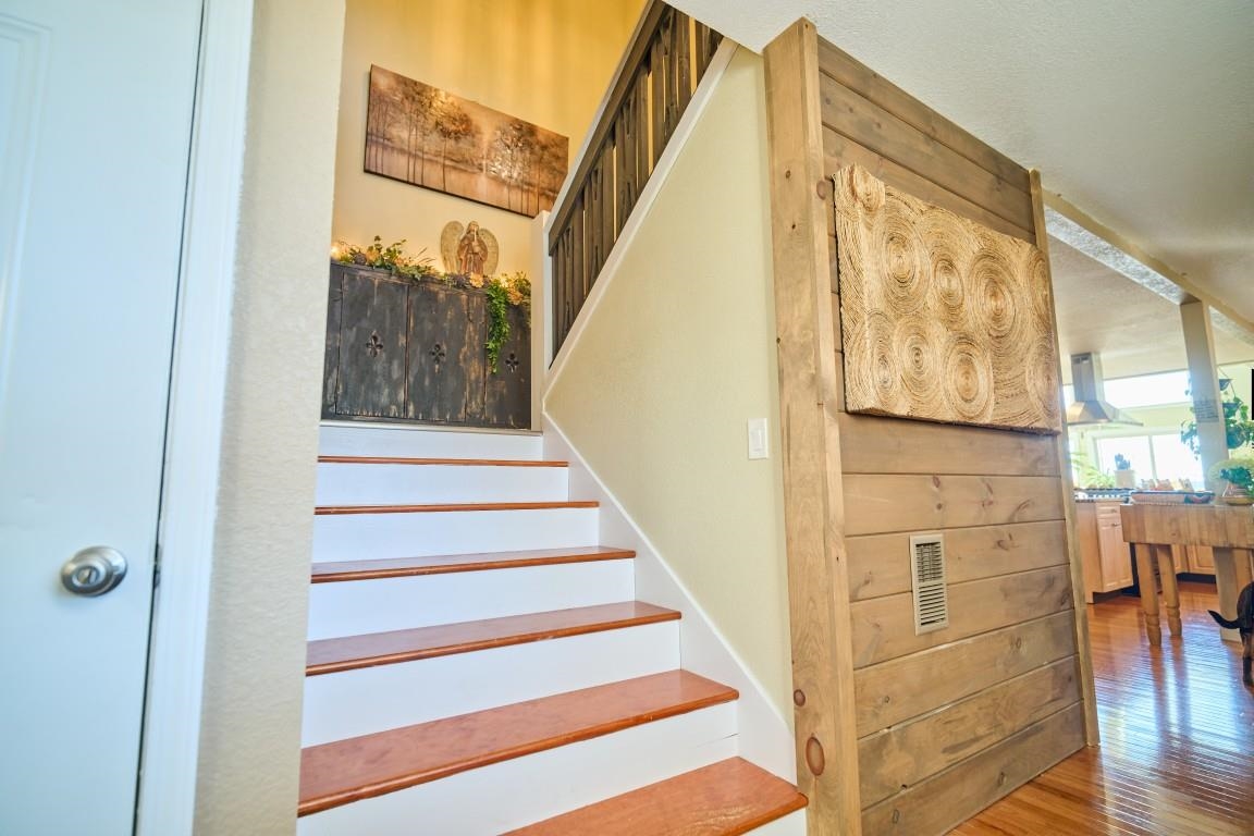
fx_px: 557
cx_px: 627
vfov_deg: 73.7
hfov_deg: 96.7
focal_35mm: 16
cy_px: 418
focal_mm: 16
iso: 1250
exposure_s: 1/320
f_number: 2.8
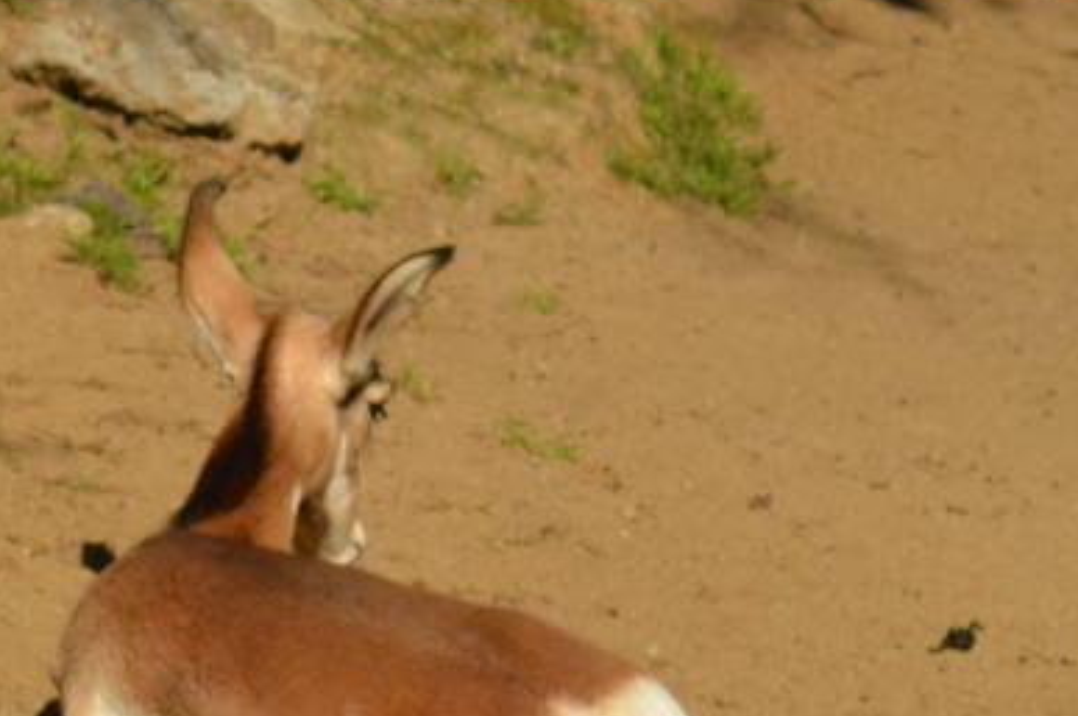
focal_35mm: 607
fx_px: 18153
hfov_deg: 3.4
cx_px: -1125
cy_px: 1256
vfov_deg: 2.3
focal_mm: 98
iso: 200
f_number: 7.1
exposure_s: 1/800
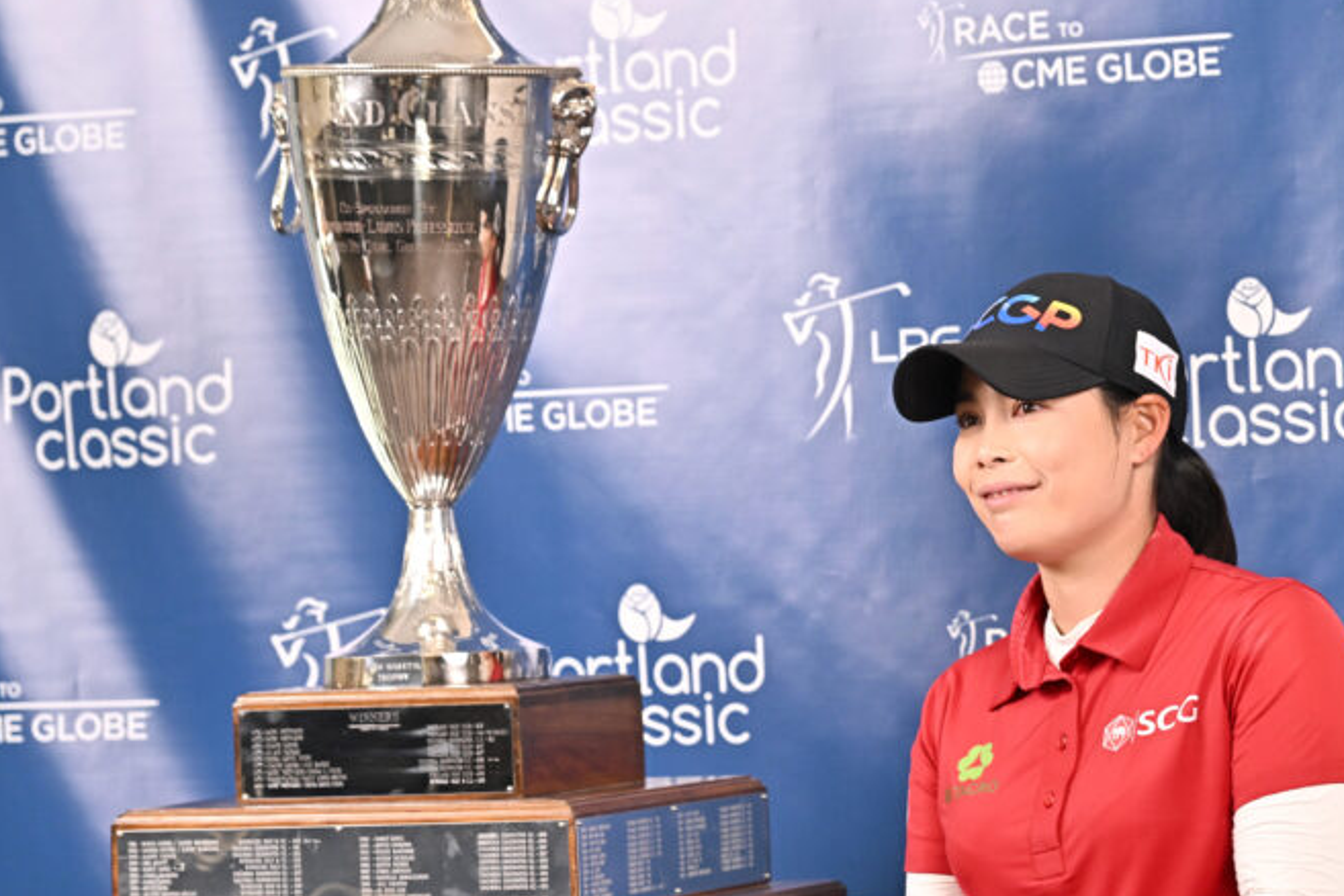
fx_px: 6981
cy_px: 539
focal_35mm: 187
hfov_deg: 11.0
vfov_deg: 7.3
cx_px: 896
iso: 1250
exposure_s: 1/500
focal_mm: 120
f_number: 4.5
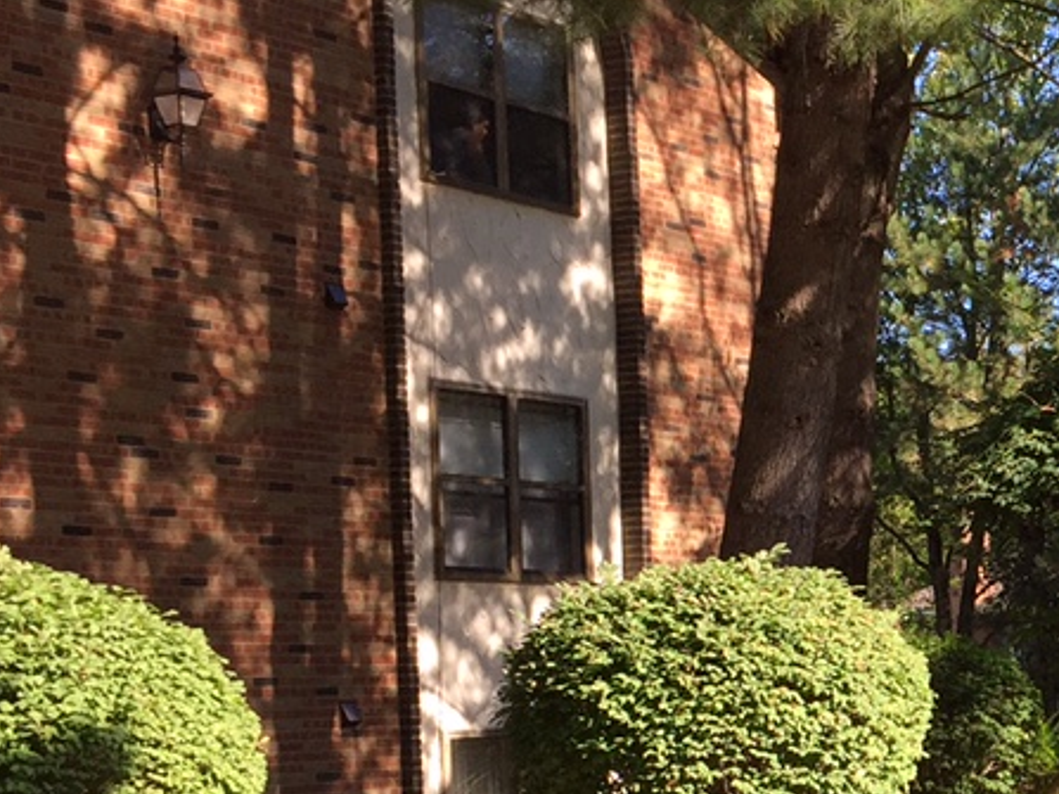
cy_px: 794
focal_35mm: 83
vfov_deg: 17.4
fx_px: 2539
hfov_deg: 21.8
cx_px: 1275
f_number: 2.2
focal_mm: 4.15
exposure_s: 1/403
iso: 32
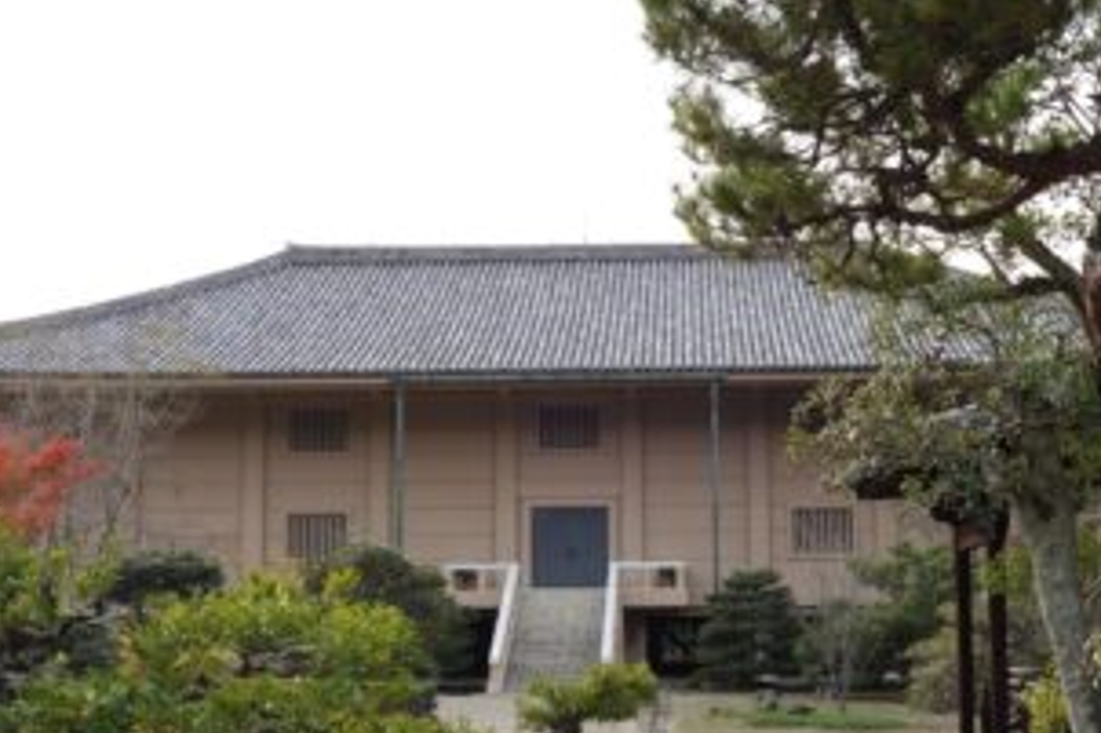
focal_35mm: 54
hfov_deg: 36.7
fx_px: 1651
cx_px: 671
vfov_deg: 25.0
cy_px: 430
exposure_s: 1/320
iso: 160
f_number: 4
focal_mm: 12.66
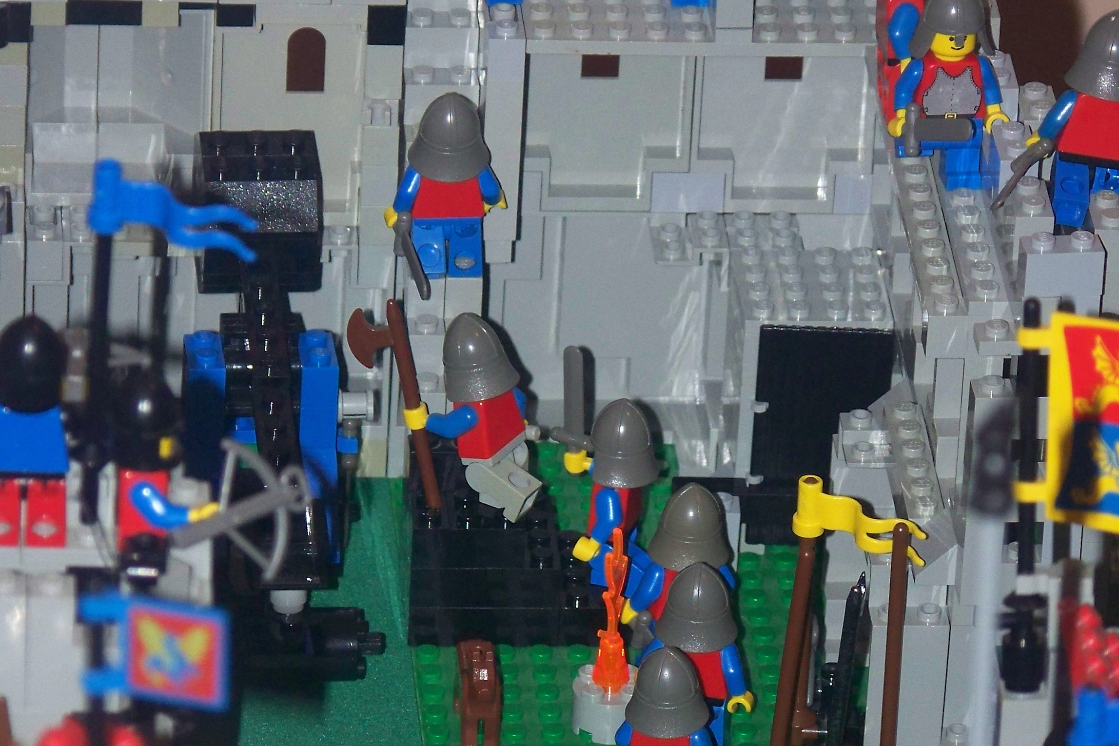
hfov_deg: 7.1
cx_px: 559
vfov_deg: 4.7
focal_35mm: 291
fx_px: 9045
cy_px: 172
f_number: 3.6
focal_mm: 33.3
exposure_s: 1/40
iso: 200
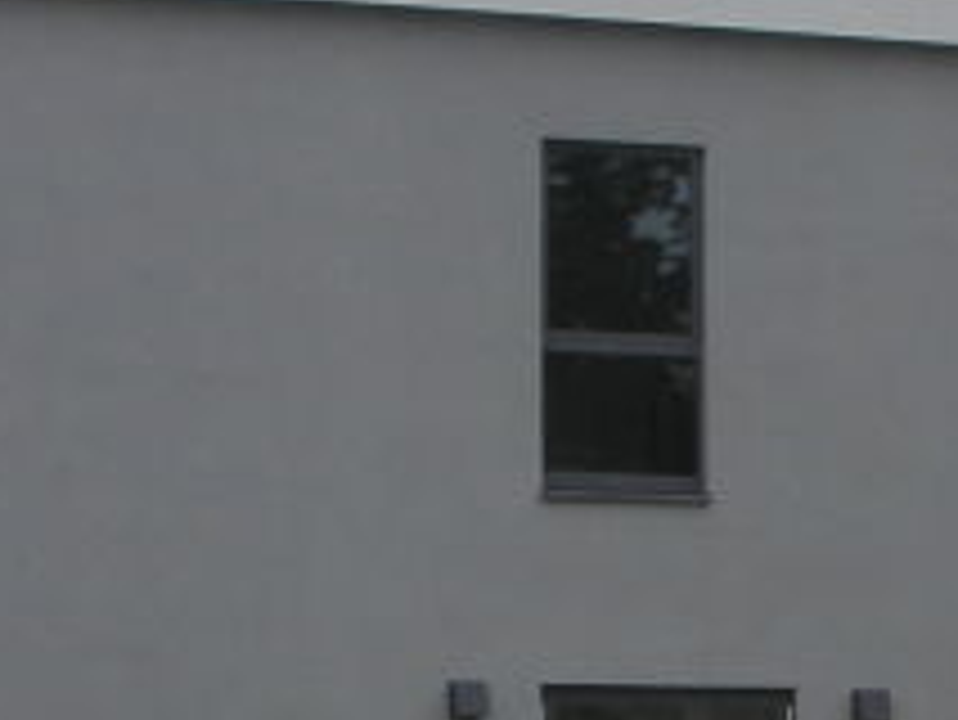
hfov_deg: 11.7
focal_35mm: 168
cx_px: 765
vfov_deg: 8.8
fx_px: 4652
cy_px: 616
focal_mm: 5.8
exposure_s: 1/388
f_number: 3
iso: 50
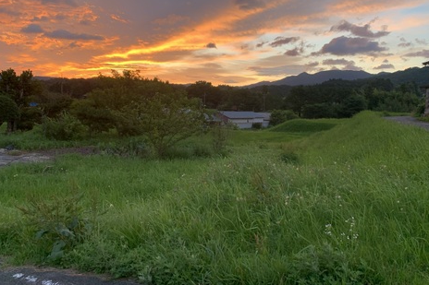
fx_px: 334
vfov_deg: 46.3
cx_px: 218
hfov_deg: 65.5
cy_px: 128
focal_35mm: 28
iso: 100
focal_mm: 4.25
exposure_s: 1/116
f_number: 1.8
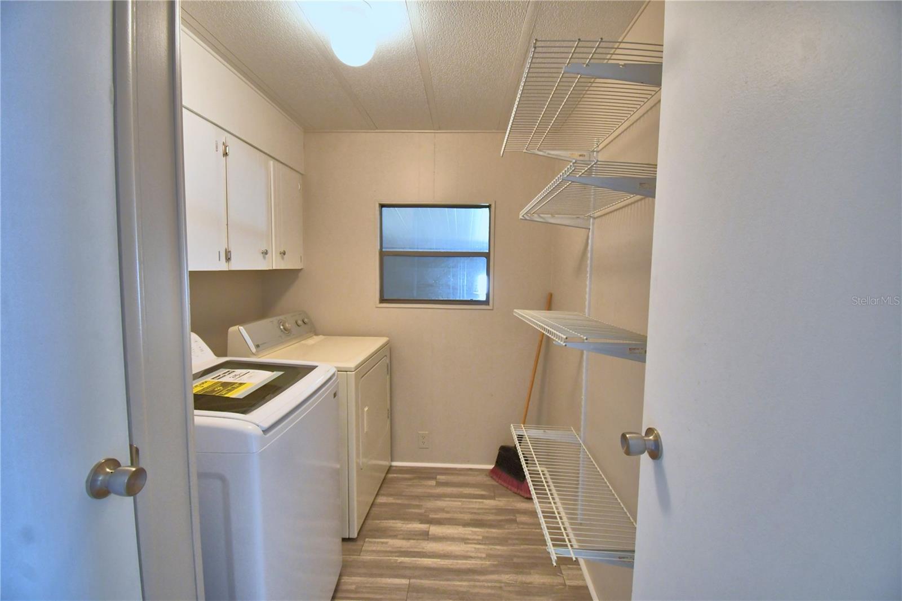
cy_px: 300
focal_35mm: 15
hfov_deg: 100.4
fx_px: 376
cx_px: 451
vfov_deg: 77.3
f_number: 4.5
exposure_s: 1/30
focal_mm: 10
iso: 1100
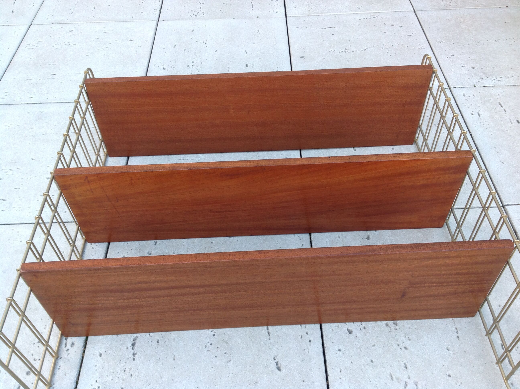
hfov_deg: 52.7
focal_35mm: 35
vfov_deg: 40.6
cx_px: 260
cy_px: 194
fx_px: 525
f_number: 2.4
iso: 64
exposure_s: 1/30
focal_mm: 4.28
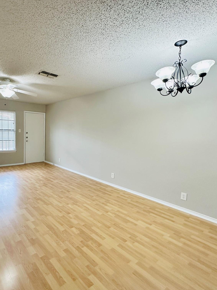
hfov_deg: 66.6
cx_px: 71
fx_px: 159
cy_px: 145
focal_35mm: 19
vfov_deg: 84.7
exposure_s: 1/120
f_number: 2.2
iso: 200
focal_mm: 2.22
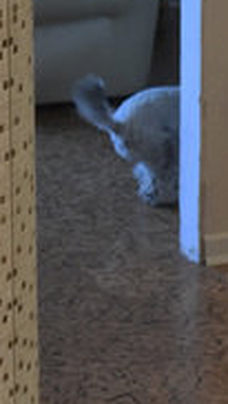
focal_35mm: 144
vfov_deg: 14.5
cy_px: -49
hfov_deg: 8.4
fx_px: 1547
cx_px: 4
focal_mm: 18
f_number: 3.5
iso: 400
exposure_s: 1/50
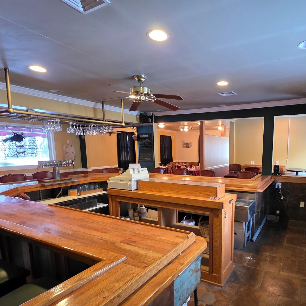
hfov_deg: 72.2
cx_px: 208
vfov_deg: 74.1
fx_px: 200
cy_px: 181
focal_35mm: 20
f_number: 1.9
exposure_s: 1/60
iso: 800
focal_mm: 2.2
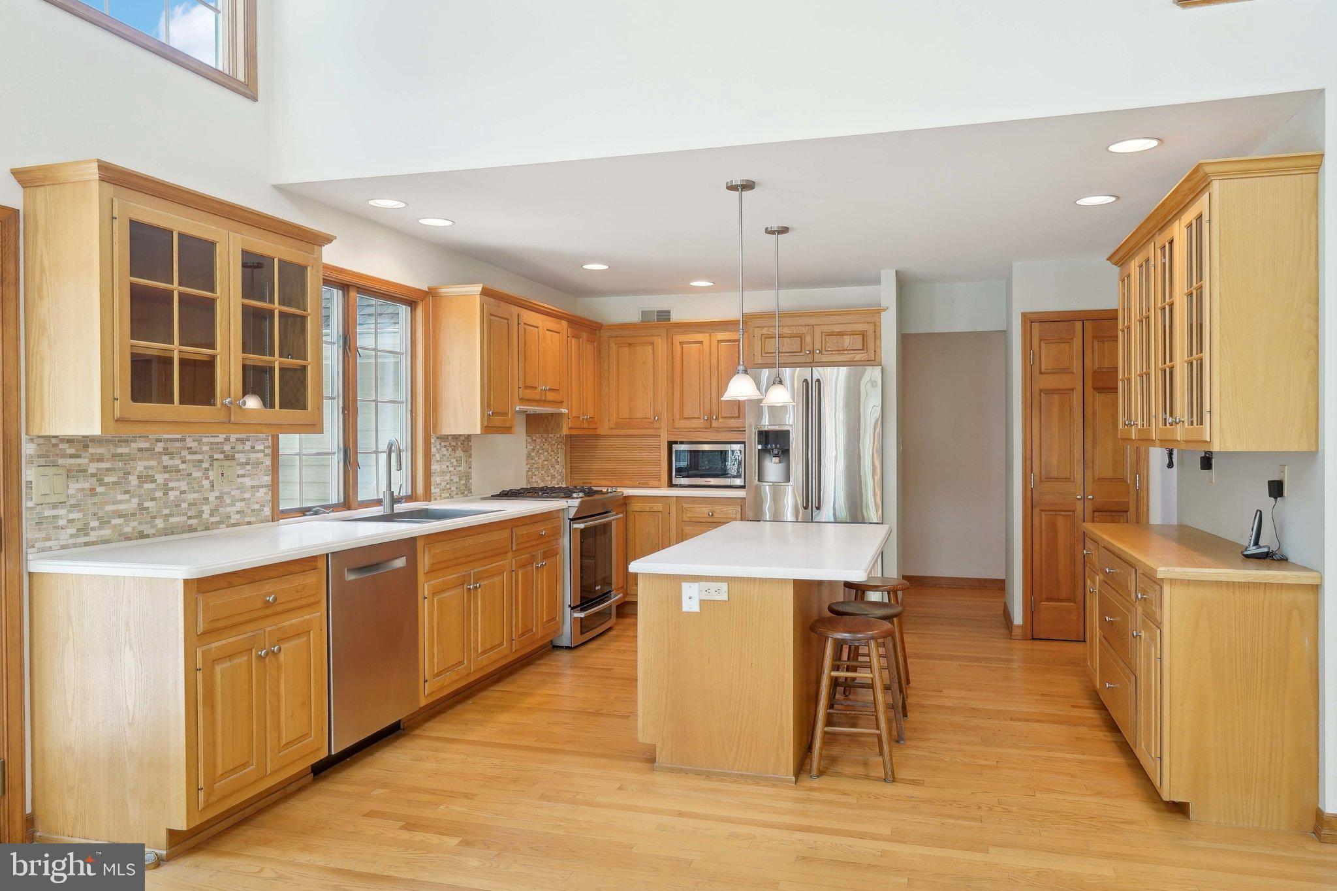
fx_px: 891
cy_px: 446
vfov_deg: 53.1
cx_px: 668
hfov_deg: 73.7
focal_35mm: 24
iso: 500
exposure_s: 1/60
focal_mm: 24
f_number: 8
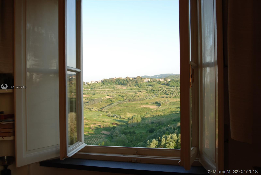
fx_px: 305
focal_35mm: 42
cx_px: 130
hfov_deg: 46.4
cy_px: 88
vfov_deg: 32.0
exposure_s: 1/125
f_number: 5.6
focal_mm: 28
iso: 100
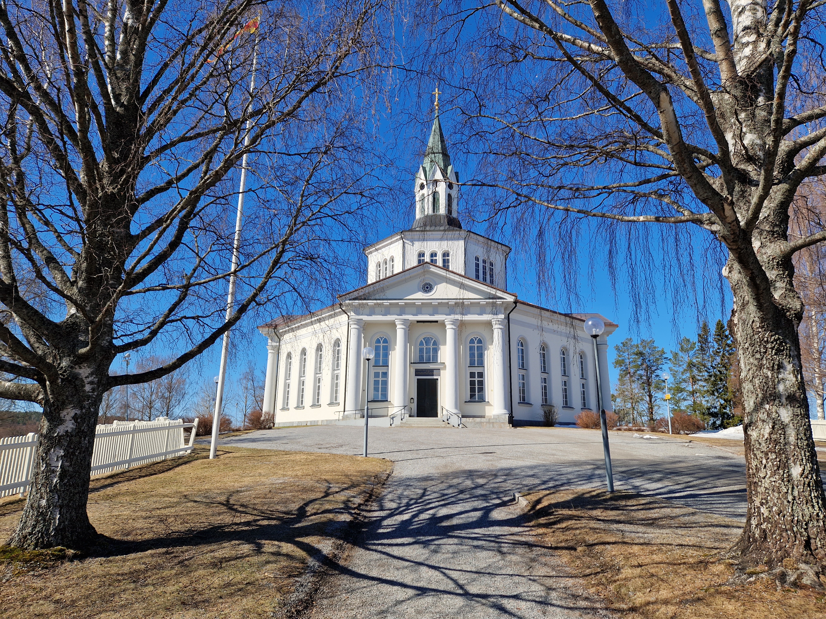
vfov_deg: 58.9
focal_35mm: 23
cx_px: 413
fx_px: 549
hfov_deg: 73.9
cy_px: 310
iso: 50
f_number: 1.8
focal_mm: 5.4
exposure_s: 1/2048
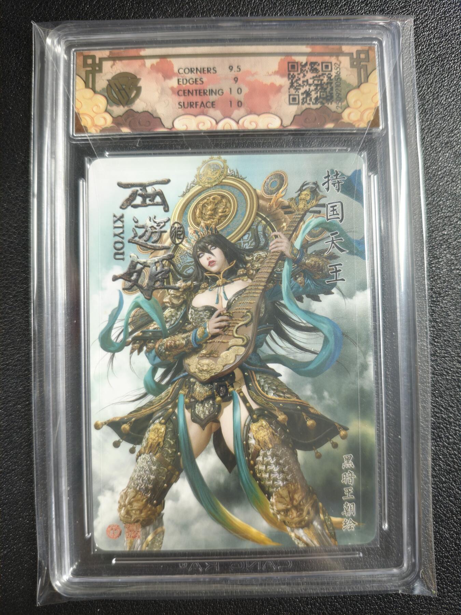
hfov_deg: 53.1
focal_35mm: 26
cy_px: 308
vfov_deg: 67.3
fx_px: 462
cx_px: 230
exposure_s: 1/50
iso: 500
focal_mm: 4.94
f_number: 1.5
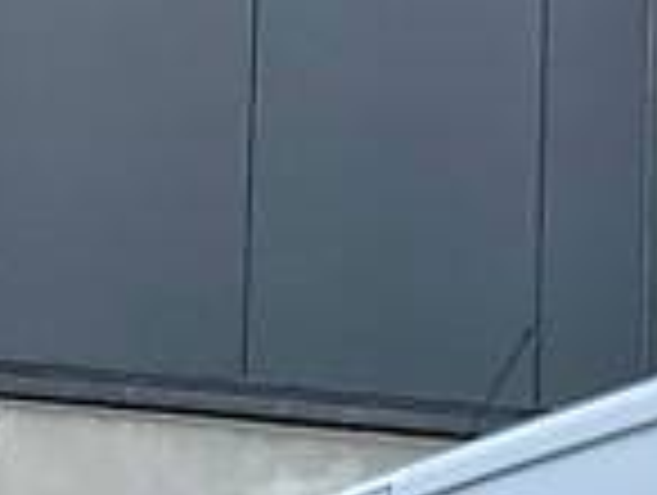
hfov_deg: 12.8
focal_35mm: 142
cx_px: 1134
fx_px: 2700
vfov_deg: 9.8
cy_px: 986
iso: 25
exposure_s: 1/1299
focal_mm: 4.2
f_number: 1.8
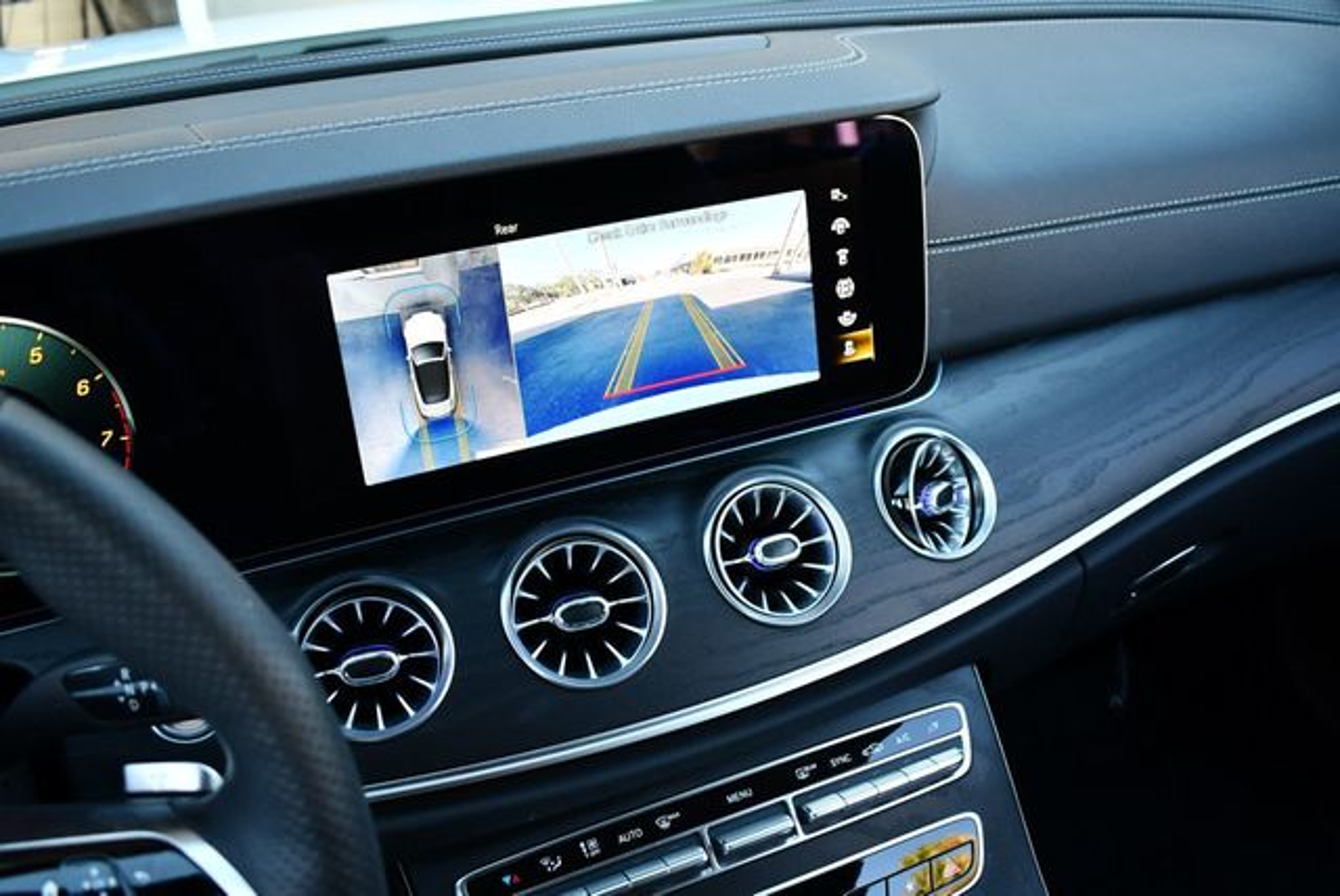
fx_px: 1341
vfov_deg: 36.9
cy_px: 448
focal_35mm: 36
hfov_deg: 53.1
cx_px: 670
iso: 800
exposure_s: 1/250
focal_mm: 18
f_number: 3.5
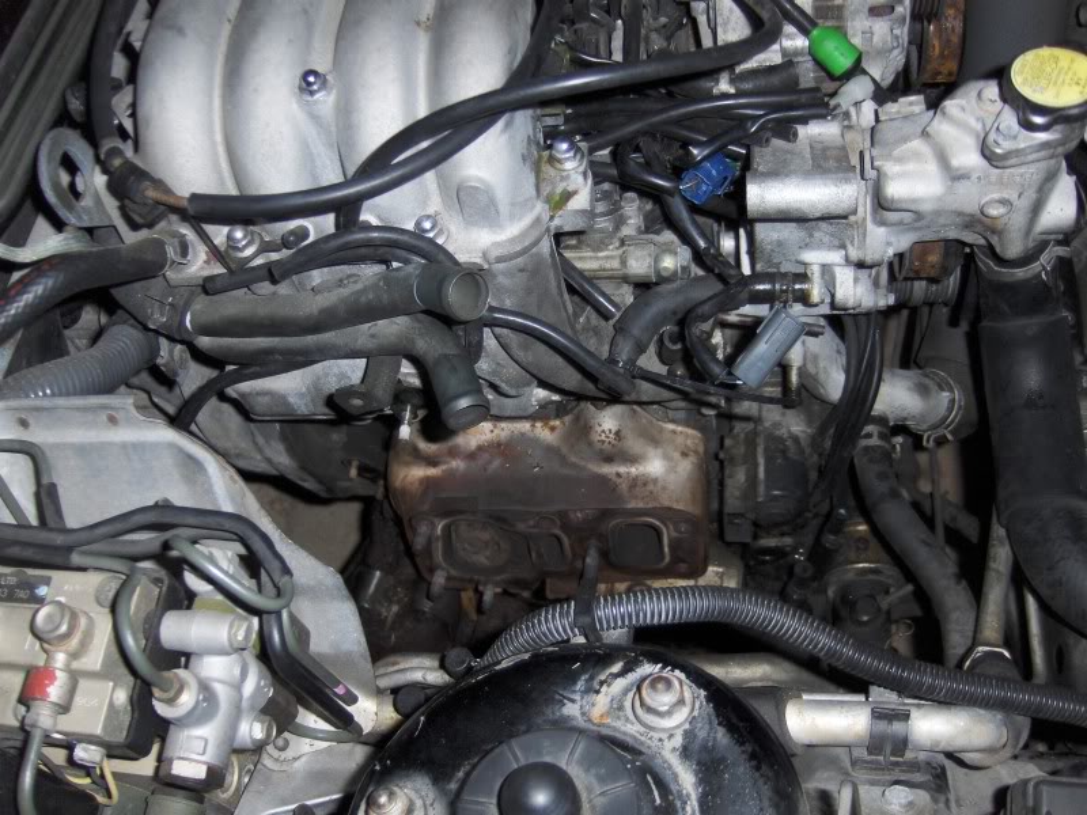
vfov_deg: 40.7
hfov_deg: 52.6
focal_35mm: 35
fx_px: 1099
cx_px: 544
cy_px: 408
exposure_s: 1/60
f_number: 2.8
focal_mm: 7.5
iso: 100
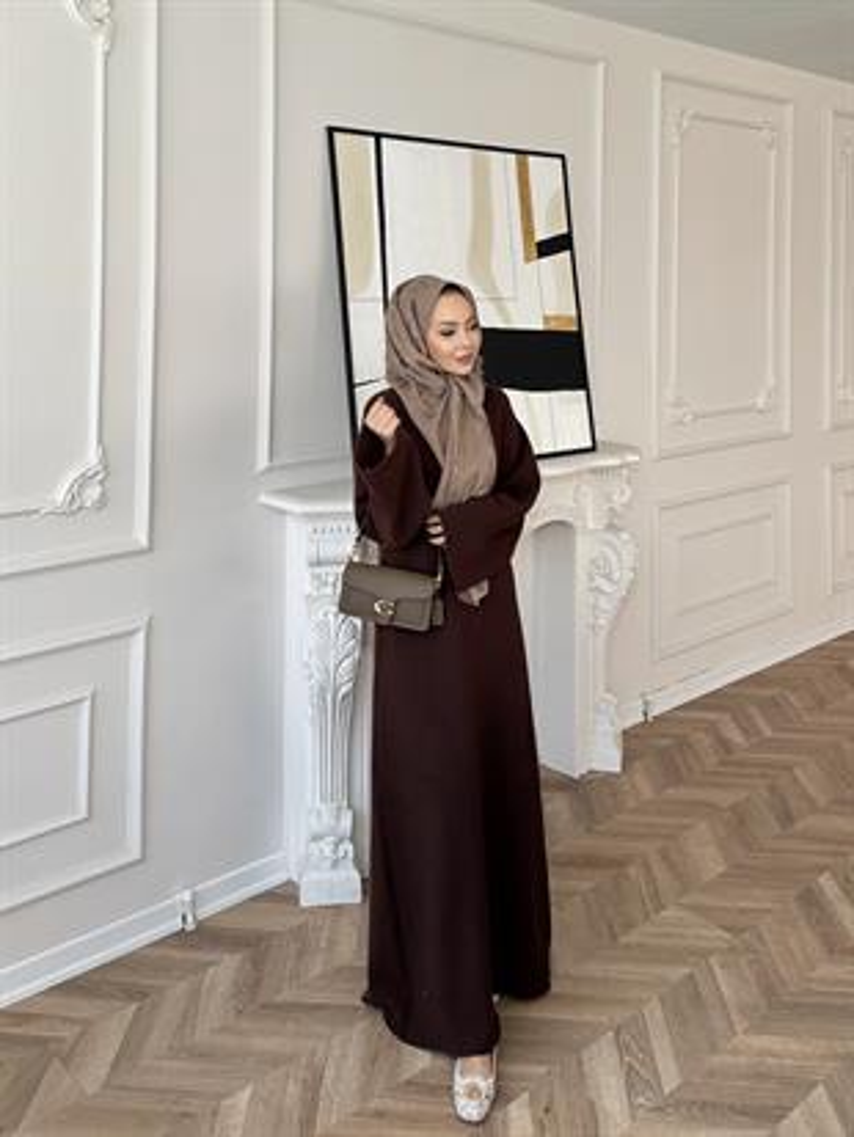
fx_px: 789
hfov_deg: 56.8
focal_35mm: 24
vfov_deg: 71.6
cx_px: 427
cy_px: 568
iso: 80
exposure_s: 1/121
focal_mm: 6.86
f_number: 1.78
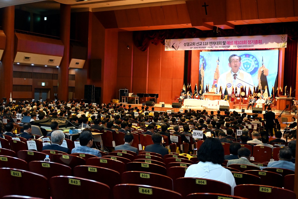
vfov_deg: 29.9
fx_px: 372
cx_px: 149
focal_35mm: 45
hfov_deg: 43.6
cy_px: 100
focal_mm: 30
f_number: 4.8
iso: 3200
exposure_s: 1/125
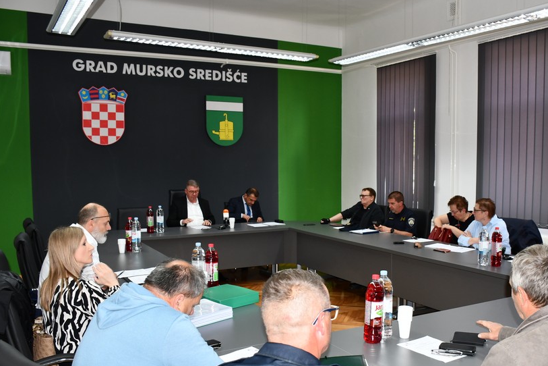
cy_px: 206
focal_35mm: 34
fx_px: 518
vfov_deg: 38.8
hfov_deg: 55.5
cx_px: 321
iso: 400
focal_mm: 18
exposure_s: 1/100
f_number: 3.5
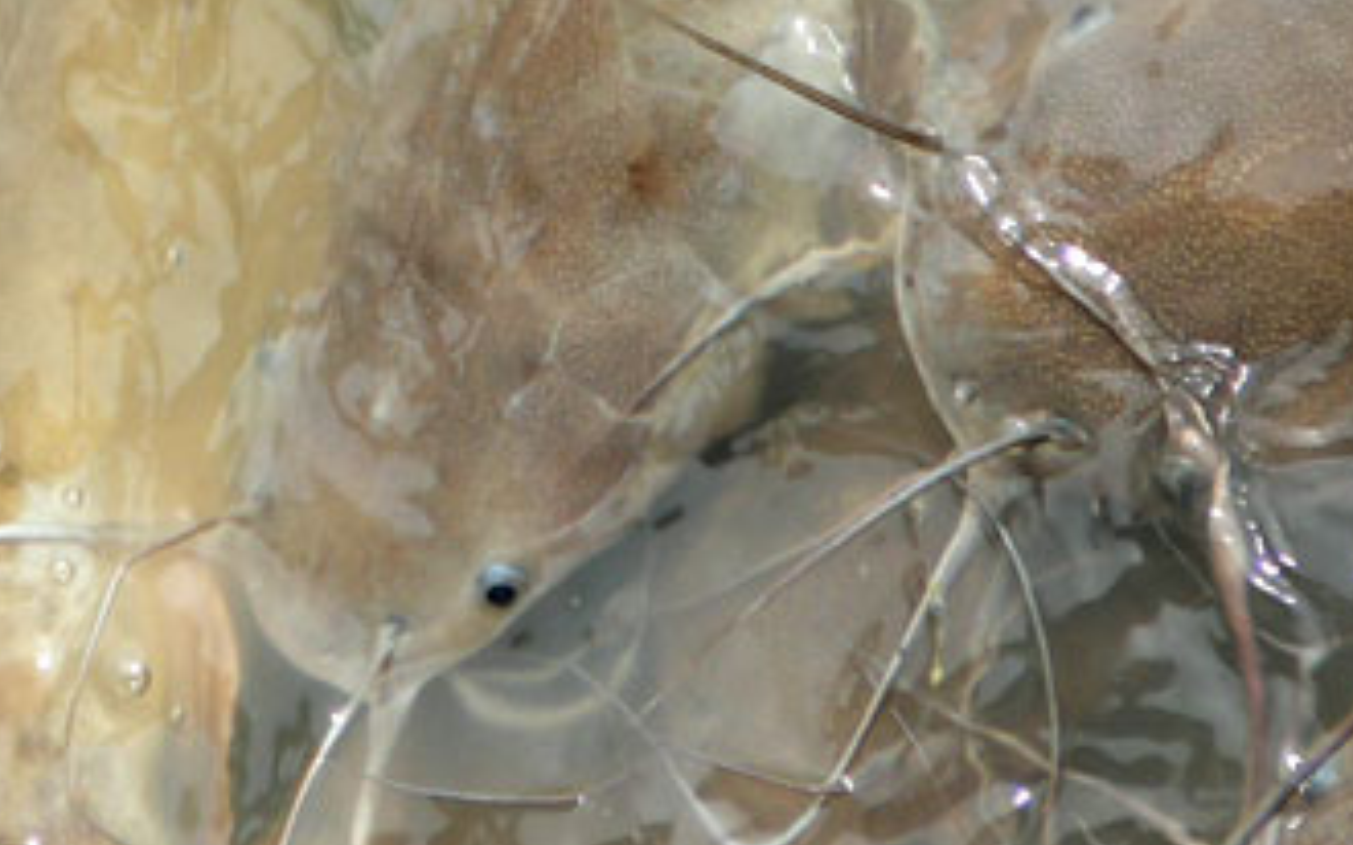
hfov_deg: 2.6
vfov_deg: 1.6
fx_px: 29821
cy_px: -37
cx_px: 312
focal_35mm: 809
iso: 80
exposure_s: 1/250
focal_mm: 55.2
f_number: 4
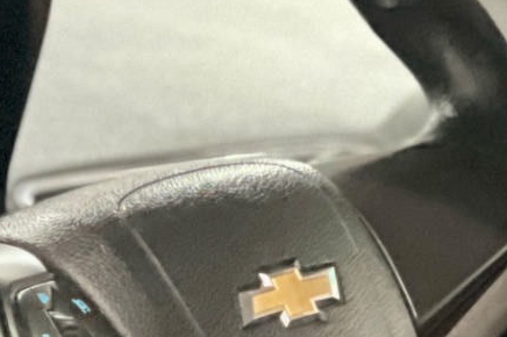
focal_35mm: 353
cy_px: 496
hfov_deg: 5.8
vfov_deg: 3.9
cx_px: 171
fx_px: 4968
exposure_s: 1/15
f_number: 2.8
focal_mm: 9
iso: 2000
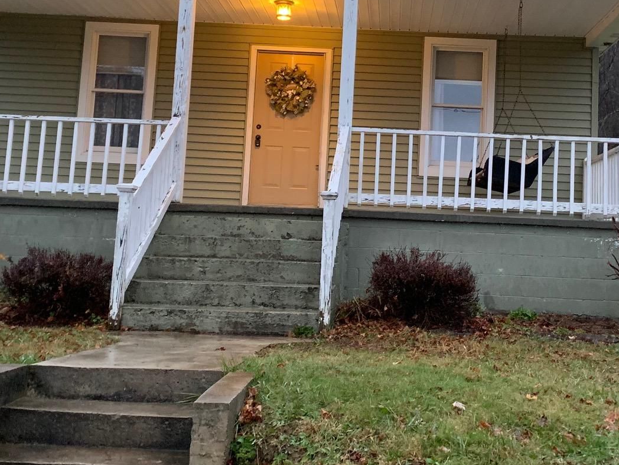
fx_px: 894
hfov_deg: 37.9
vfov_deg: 28.9
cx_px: 387
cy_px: 157
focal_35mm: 50
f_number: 1.8
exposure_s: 1/40
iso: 400
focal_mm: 4.25
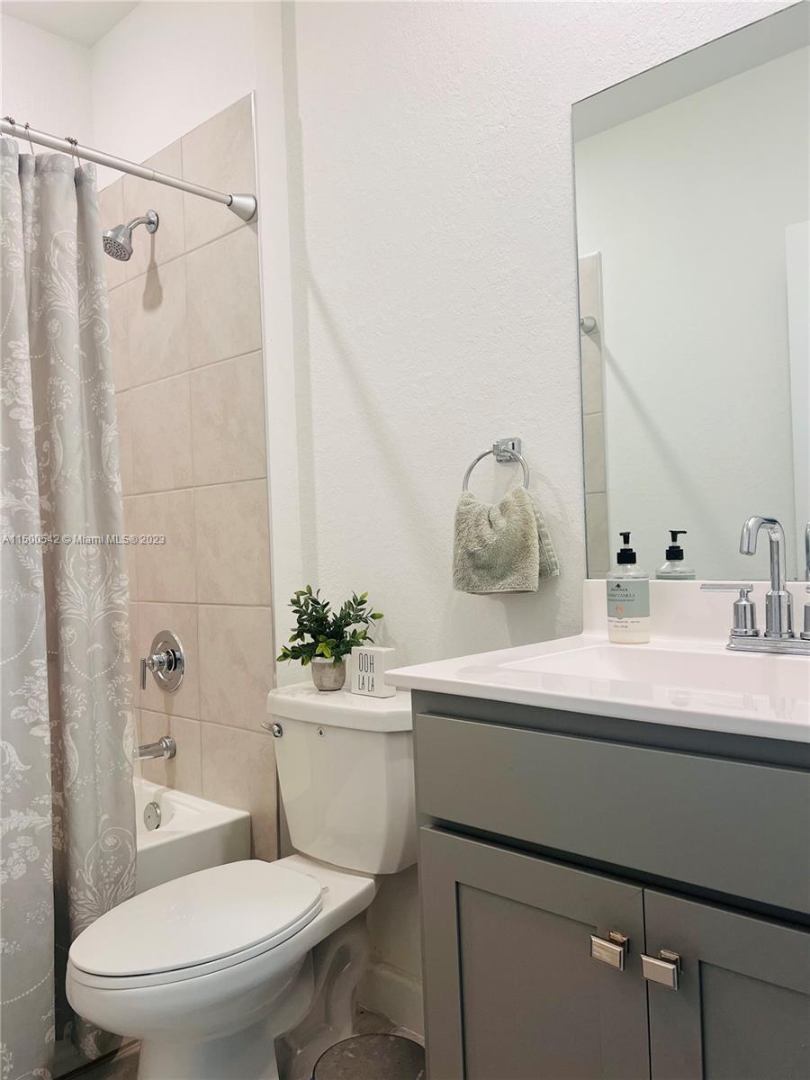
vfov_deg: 67.3
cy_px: 540
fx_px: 811
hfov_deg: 53.1
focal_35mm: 26
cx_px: 405
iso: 100
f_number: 1.5
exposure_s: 1/120
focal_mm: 5.7
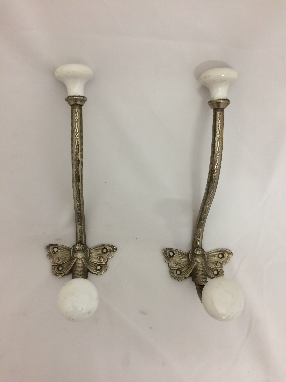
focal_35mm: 29
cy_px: 191
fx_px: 319
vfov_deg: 61.7
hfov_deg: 48.2
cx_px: 143
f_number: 2.2
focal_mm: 4.15
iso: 100
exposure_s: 1/33
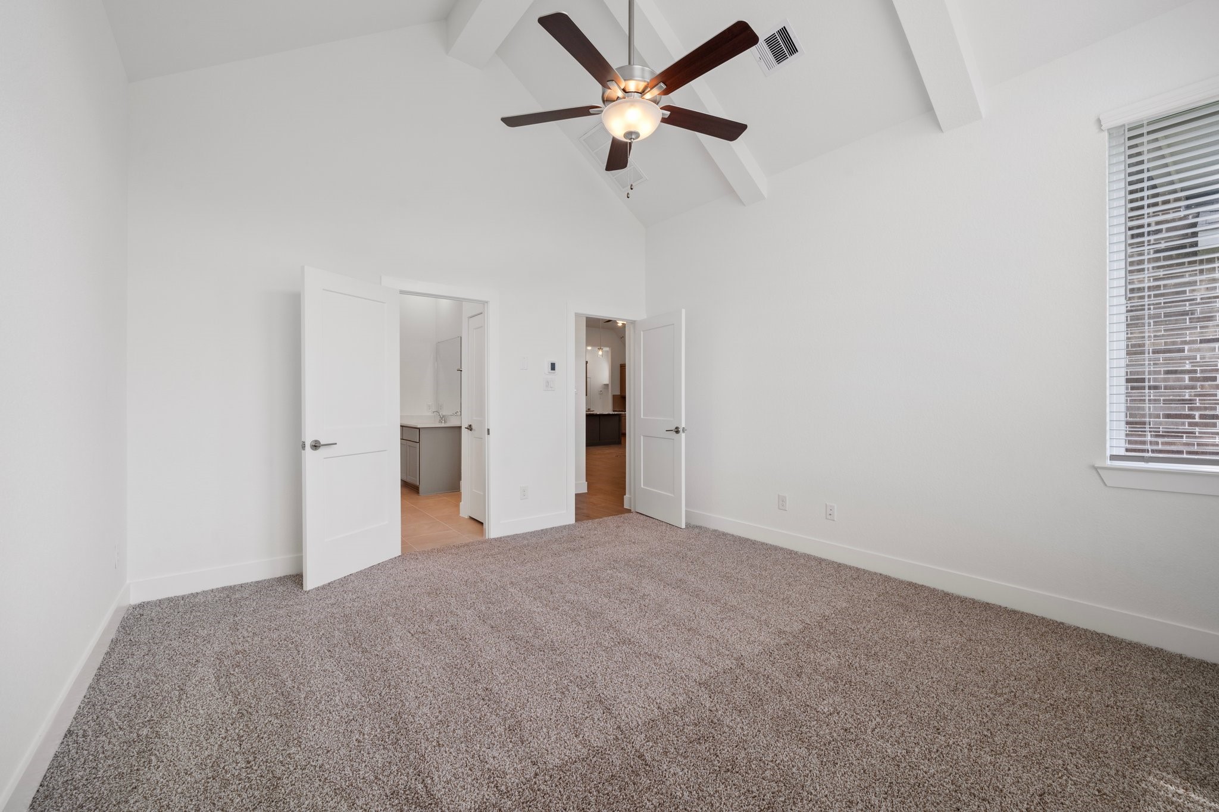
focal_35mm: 14
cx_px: 610
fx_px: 474
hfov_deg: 104.3
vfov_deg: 81.2
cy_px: 406
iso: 320
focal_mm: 14
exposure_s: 1/10
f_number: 10
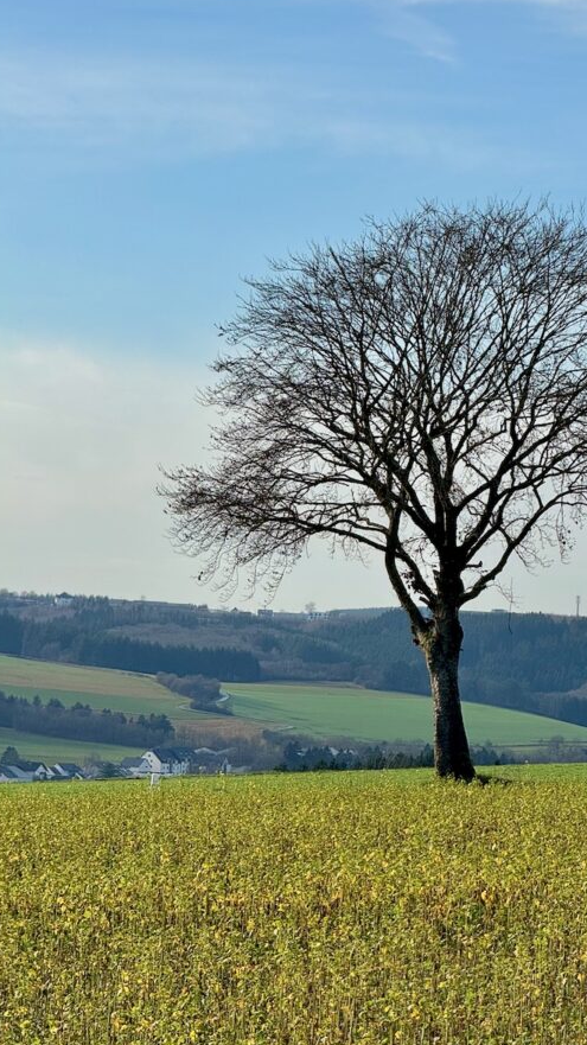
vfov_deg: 14.1
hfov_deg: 8.0
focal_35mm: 152
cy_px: 499
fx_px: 4210
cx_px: 445
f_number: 2.8
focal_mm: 15.66
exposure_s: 1/1546
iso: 50
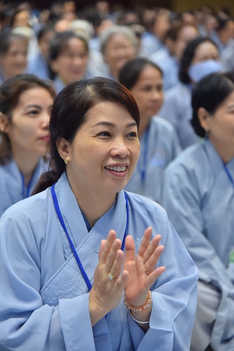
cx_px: 117
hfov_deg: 14.4
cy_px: 176
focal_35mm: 95
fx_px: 927
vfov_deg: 21.5
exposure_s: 1/125
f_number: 4.5
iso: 1000
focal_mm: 95
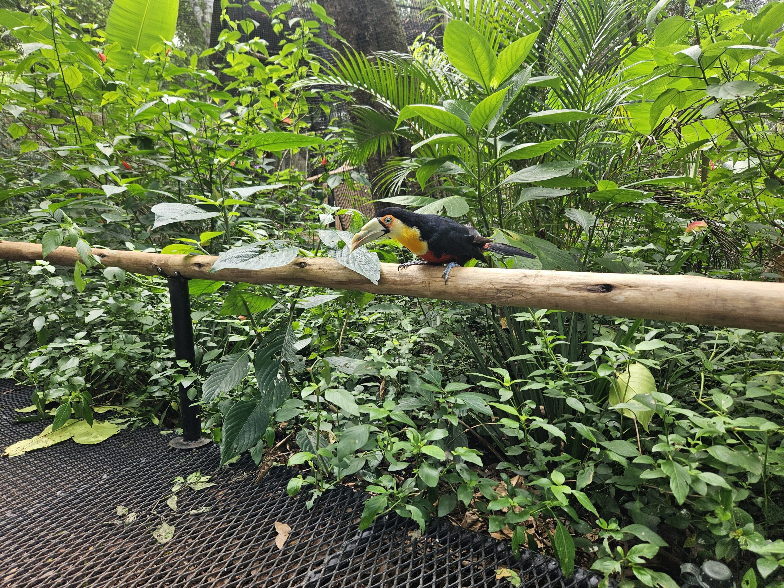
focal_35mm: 23
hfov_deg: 73.9
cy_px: 294
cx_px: 392
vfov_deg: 58.9
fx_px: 521
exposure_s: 1/180
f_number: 1.8
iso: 80
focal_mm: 5.4
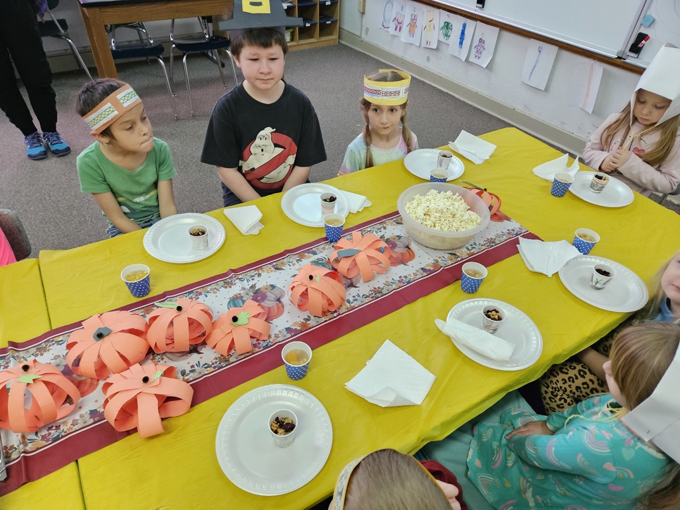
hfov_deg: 73.9
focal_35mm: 23
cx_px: 340
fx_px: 452
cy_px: 255
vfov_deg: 58.9
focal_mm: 5.4
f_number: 1.8
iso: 800
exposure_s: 1/60
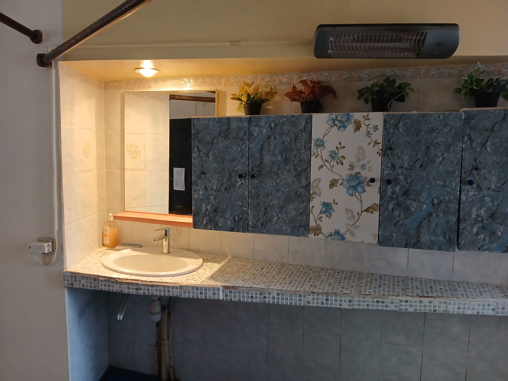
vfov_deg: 53.1
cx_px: 254
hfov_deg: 67.3
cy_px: 190
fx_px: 382
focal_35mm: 26
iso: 250
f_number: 1.8
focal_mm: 3.98
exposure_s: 1/50
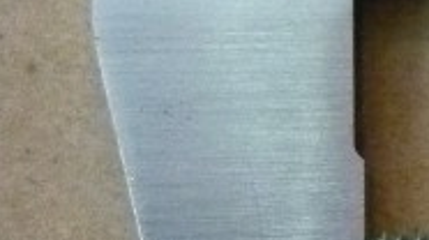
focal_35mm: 155
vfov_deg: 7.8
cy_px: 173
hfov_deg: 12.9
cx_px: 697
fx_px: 1761
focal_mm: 5.5
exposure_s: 1/25
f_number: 2.8
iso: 800
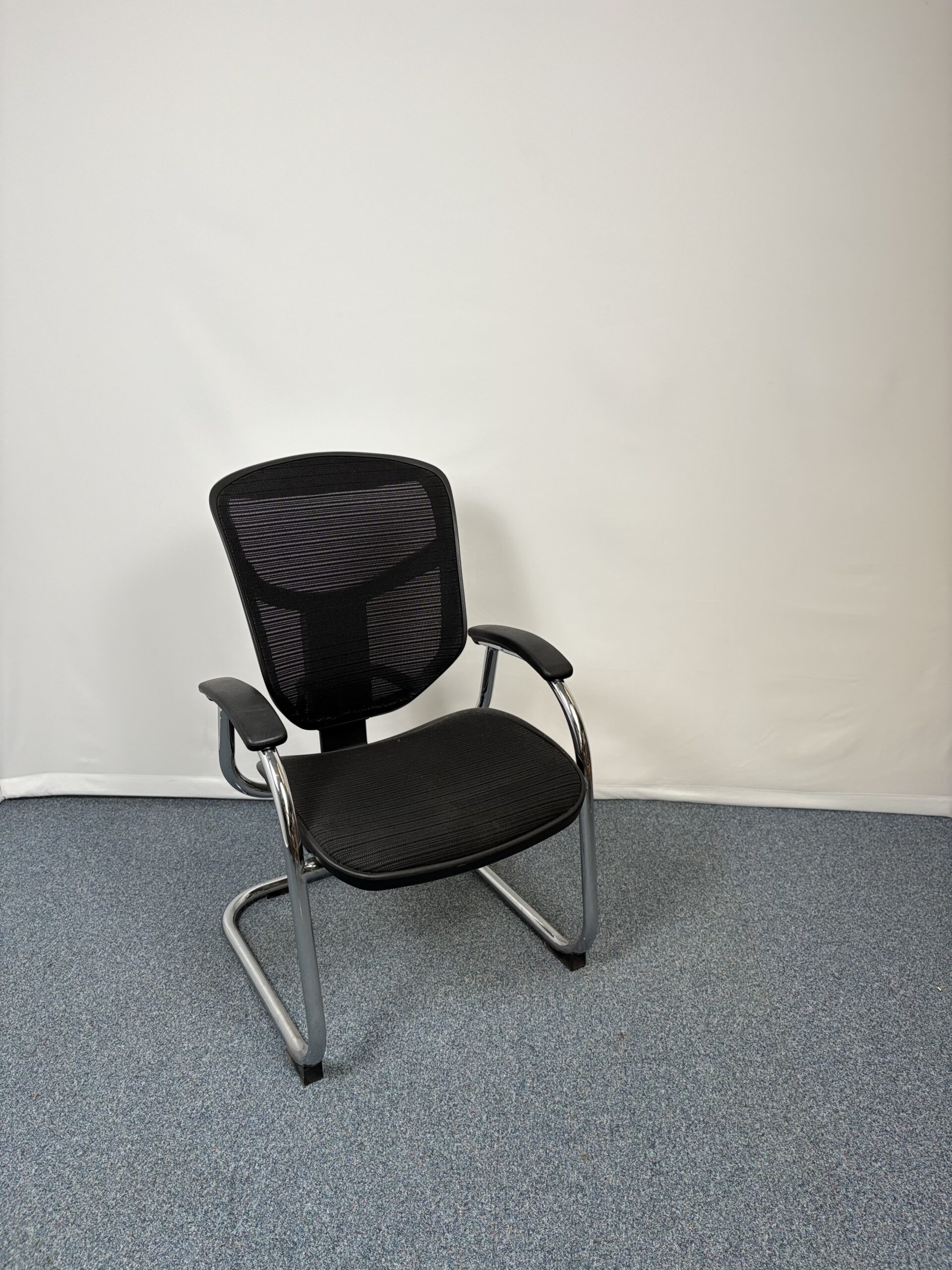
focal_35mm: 26
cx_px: 476
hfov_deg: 53.1
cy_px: 635
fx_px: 953
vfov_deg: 67.3
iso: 125
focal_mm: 5.96
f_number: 1.6
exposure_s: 1/50
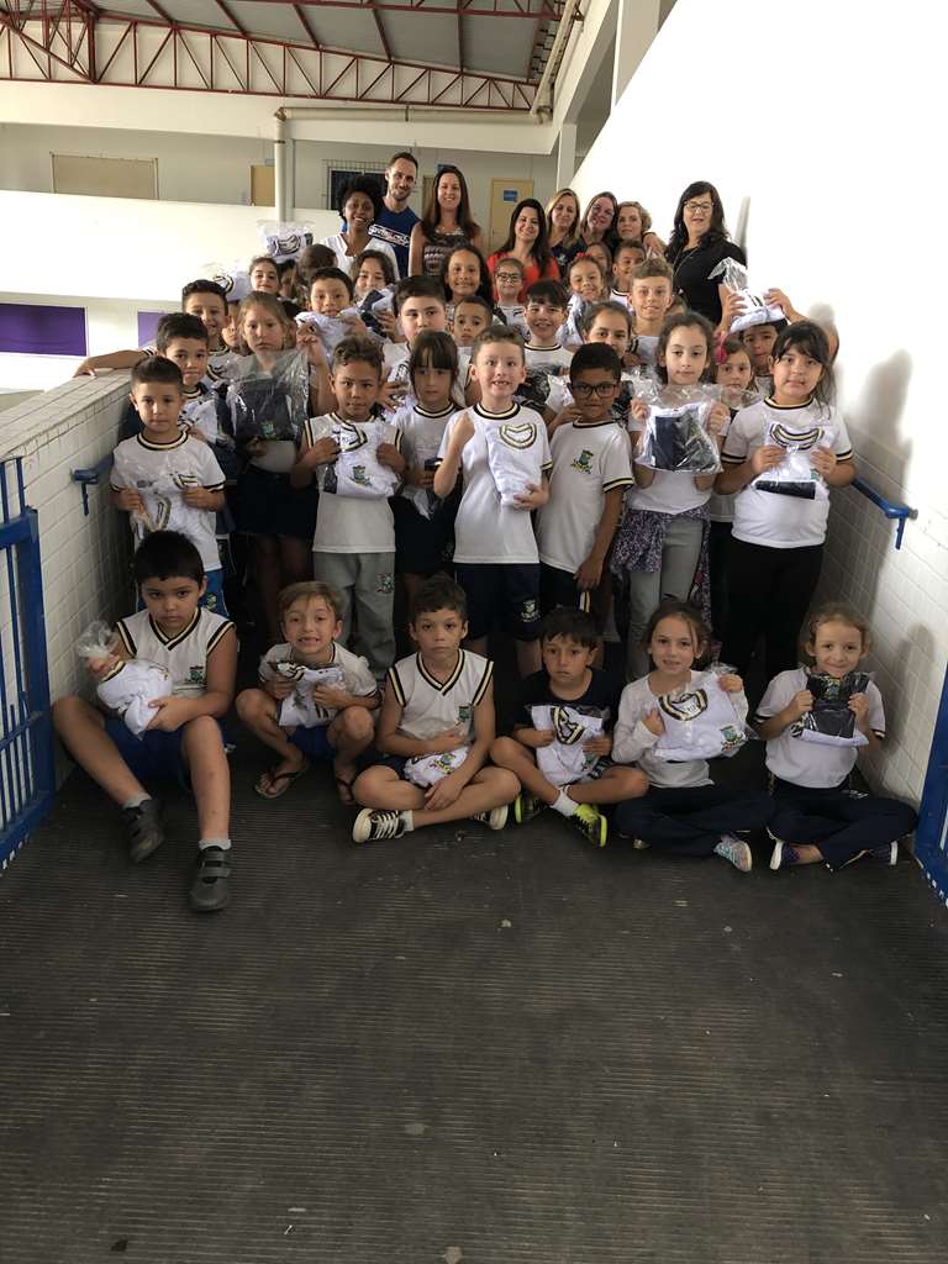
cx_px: 474
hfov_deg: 49.7
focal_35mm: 28
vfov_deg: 63.4
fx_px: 1022
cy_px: 632
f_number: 1.8
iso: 40
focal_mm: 3.99
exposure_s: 1/20
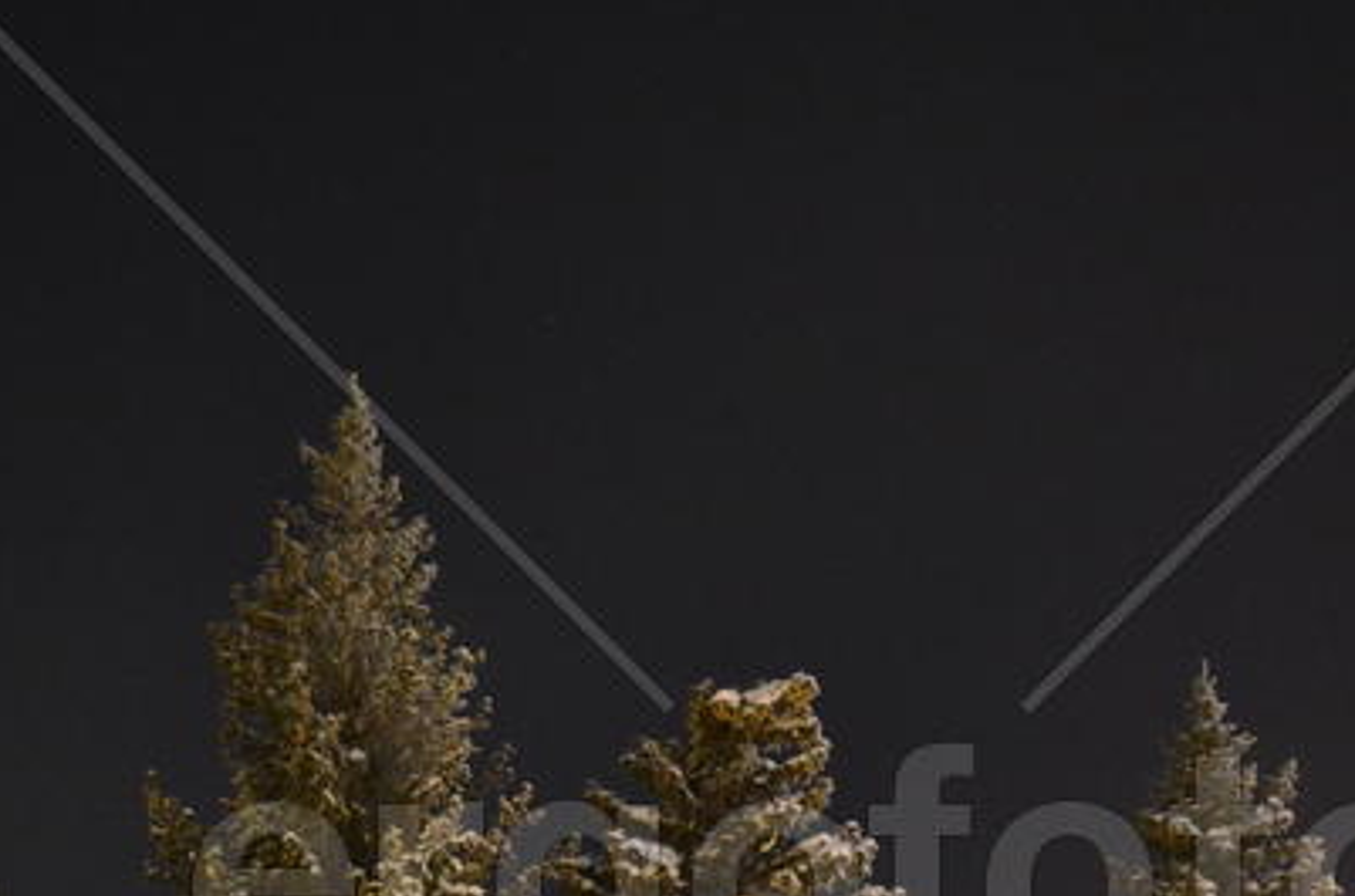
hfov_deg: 33.9
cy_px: 886
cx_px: 845
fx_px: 2215
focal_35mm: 59
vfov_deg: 22.1
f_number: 3.5
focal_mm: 18
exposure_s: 1/20
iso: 3200
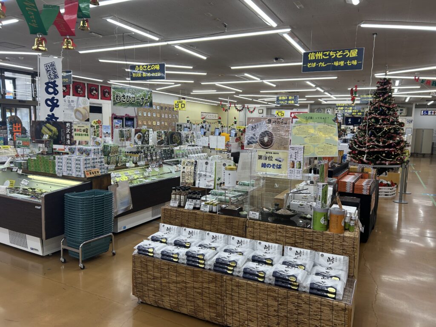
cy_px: 164
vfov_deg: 53.1
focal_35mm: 26
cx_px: 218
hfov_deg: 67.3
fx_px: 327
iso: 50
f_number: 1.5
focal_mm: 5.7
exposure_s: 1/157
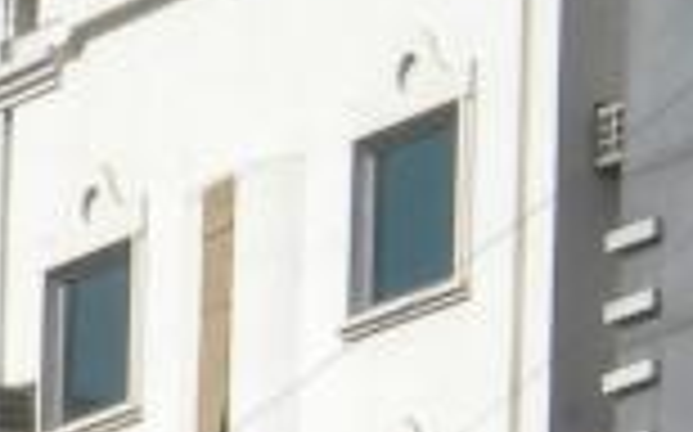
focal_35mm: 479
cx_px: -666
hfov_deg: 4.3
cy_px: 1296
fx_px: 9040
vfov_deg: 2.7
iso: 80
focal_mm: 12.3
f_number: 6.5
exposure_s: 1/486
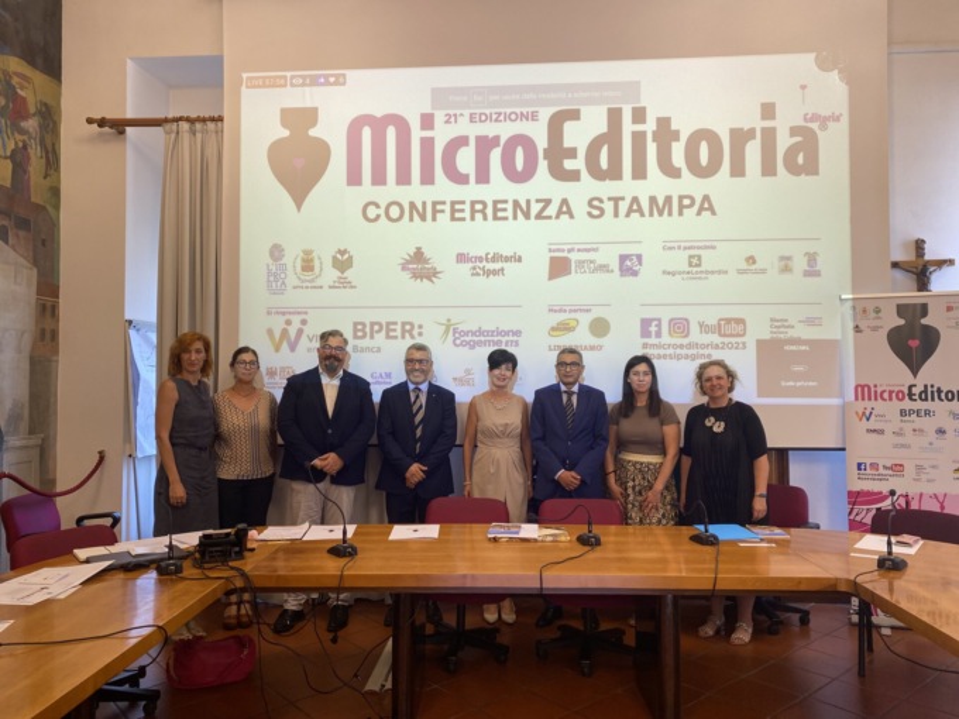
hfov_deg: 67.3
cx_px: 480
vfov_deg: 53.1
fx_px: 720
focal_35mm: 26
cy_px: 360
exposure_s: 1/100
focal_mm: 4.25
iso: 80
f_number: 1.8
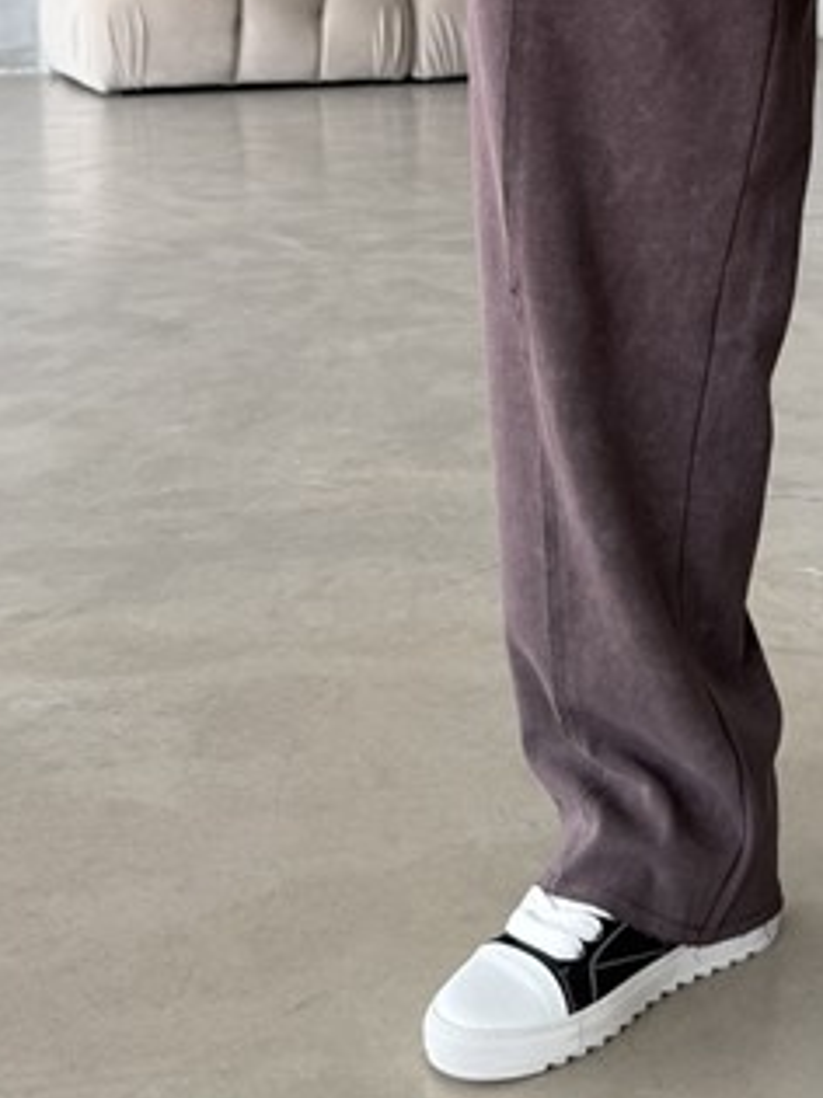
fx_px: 1935
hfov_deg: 23.2
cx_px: 788
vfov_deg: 30.2
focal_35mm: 61
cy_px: 98
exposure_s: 1/206
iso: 80
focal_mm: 6.76
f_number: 1.78
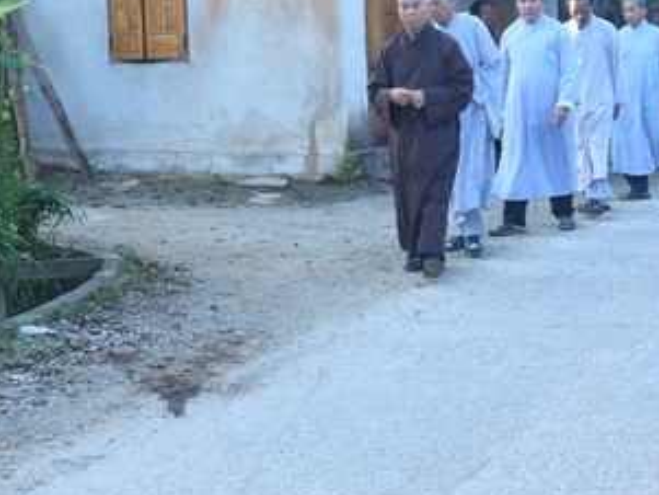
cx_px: 309
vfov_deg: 18.6
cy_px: 123
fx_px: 1505
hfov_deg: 24.7
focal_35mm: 79
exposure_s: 1/80
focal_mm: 38
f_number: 5.6
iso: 400
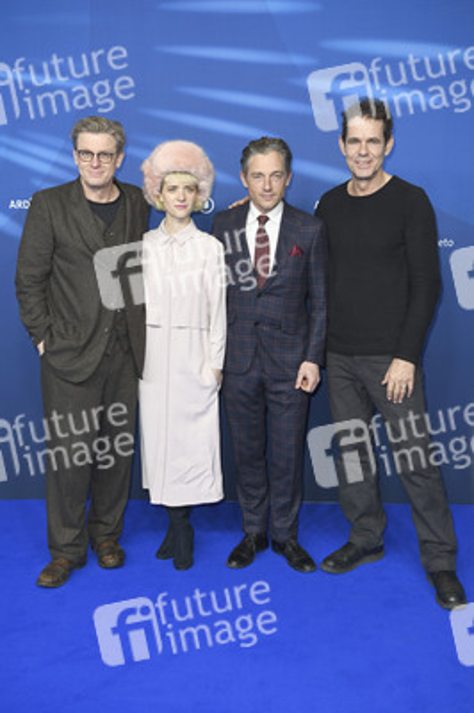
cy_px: 356
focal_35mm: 50
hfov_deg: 26.9
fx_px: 989
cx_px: 237
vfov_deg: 39.6
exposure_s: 1/320
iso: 800
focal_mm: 50
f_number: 4
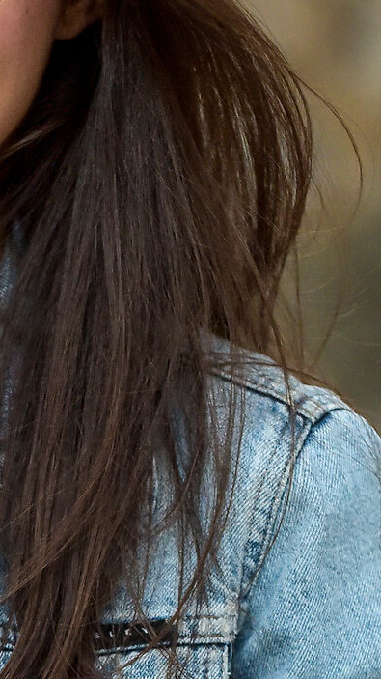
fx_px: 6561
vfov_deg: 5.9
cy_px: 616
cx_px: -128
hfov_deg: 3.3
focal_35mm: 365
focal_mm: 102
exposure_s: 1/400
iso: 1250
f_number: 2.8
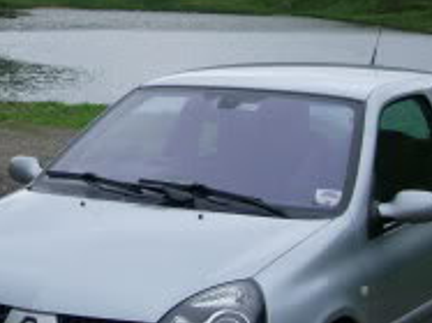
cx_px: -79
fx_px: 1621
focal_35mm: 130
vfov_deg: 11.4
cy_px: 120
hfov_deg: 14.7
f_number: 2.8
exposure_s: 1/470
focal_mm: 7.8
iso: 64
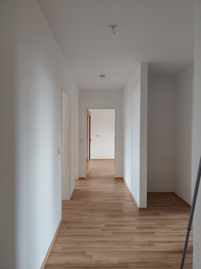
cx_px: 100
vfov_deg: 73.9
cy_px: 134
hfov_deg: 58.9
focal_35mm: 23
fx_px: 178
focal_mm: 6.19
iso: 400
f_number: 1.65
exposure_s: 1/50
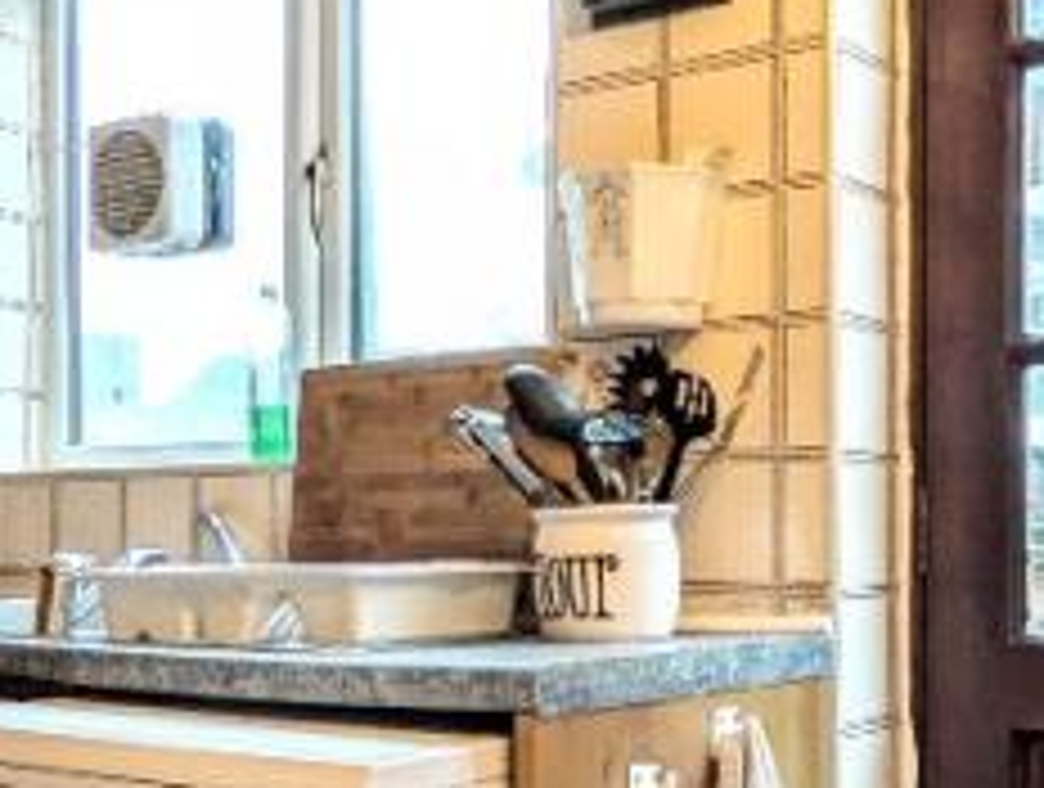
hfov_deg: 35.7
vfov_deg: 27.5
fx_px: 1602
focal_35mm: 53
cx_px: 342
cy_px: 484
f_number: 1.7
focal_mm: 2.02
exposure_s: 1/30.4
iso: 88
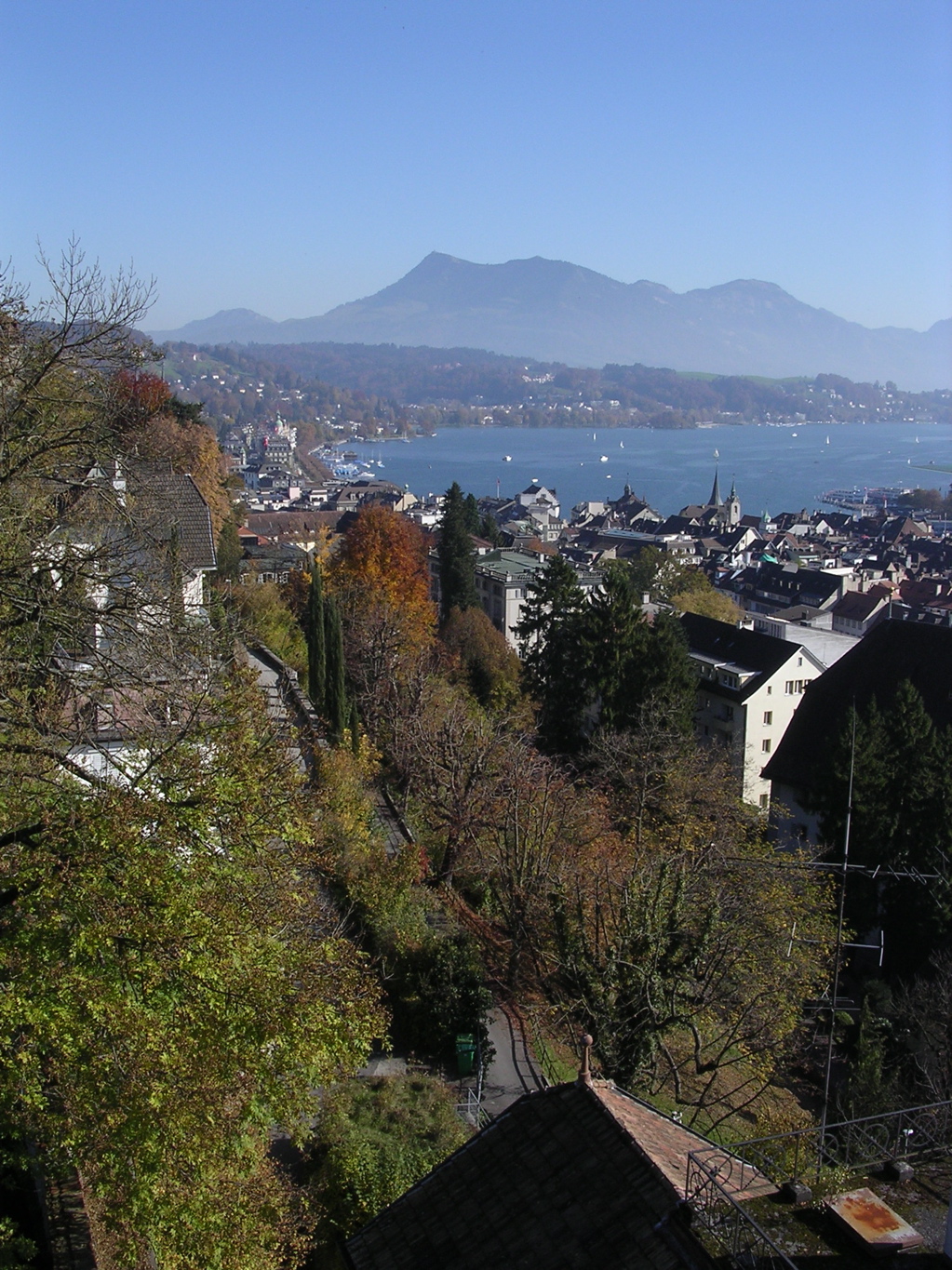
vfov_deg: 49.0
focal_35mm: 38
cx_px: 476
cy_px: 635
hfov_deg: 37.7
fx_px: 1394
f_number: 5.6
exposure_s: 1/270
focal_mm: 5.8
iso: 100
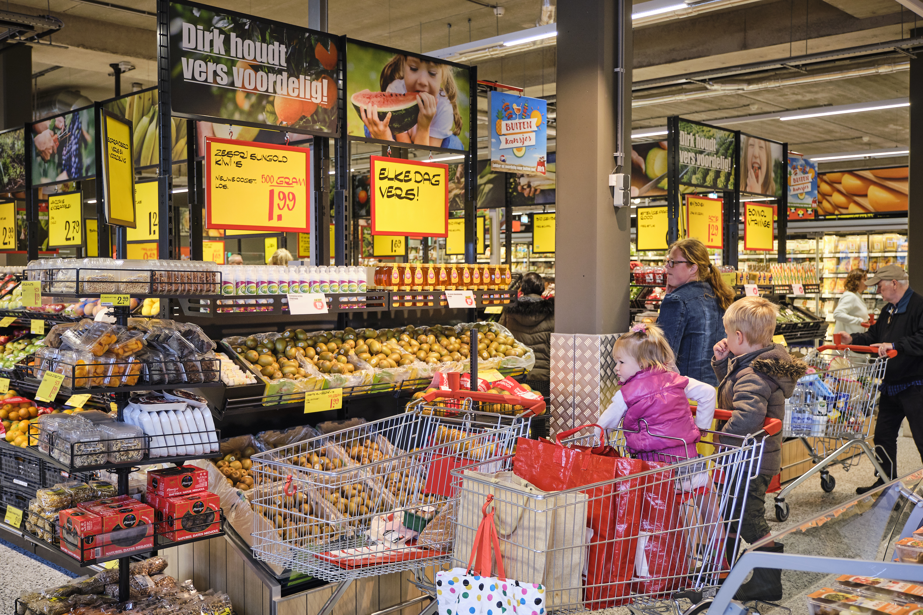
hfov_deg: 53.1
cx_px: 462
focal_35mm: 36
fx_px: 923
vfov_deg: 36.9
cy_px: 308
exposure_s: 1/100
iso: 320
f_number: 2.8
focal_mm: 24.2
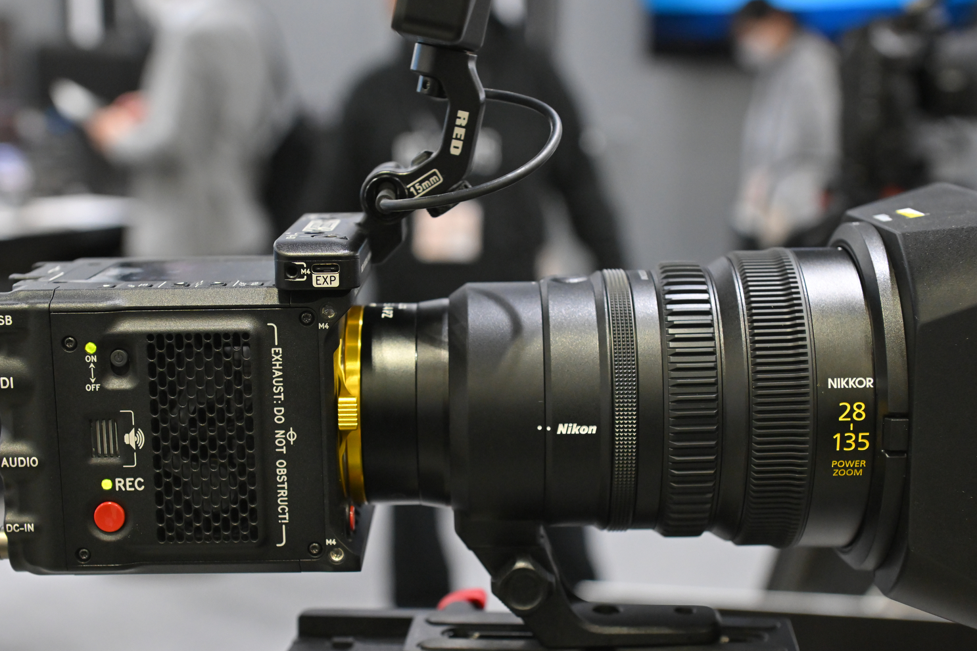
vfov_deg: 21.9
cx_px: 465
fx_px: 1683
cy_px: 395
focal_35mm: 62
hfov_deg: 32.4
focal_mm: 48
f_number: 4.5
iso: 2500
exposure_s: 1/125
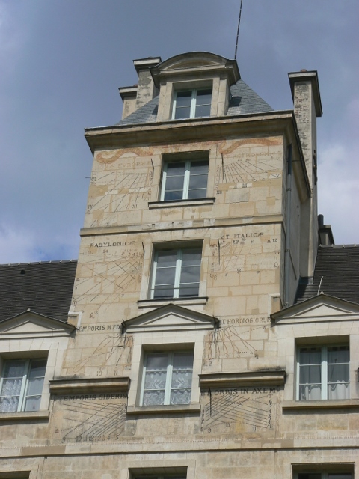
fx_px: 1203
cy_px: 240
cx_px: 180
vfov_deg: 22.5
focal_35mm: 87
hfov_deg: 17.0
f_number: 8
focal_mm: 14.5
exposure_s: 1/640
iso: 80
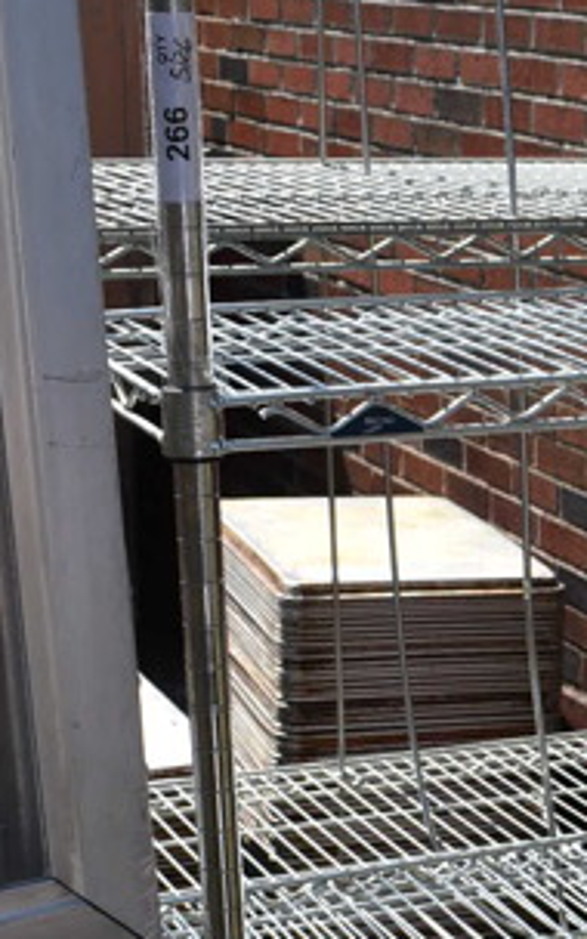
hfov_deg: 12.3
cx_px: 914
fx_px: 2585
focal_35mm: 101
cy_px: 854
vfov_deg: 20.2
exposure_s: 1/250
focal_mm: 22
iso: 125
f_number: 8
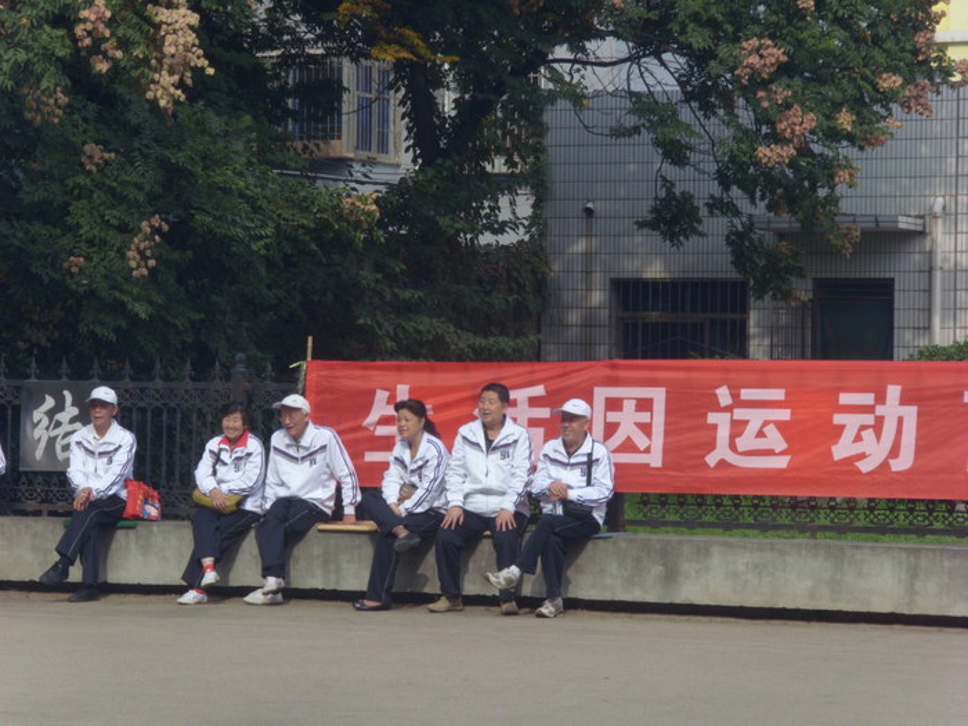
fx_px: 4027
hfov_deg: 13.7
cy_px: 363
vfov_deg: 10.3
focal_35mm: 144
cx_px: 484
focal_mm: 24
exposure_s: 1/350
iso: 80
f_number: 4.8
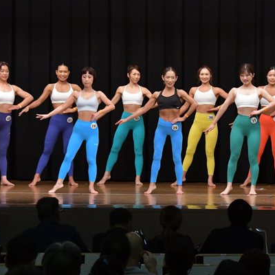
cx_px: 245
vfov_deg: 10.4
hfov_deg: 10.4
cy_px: 118
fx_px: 1510
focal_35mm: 168
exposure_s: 1/400
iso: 5000
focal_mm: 68
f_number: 5.6
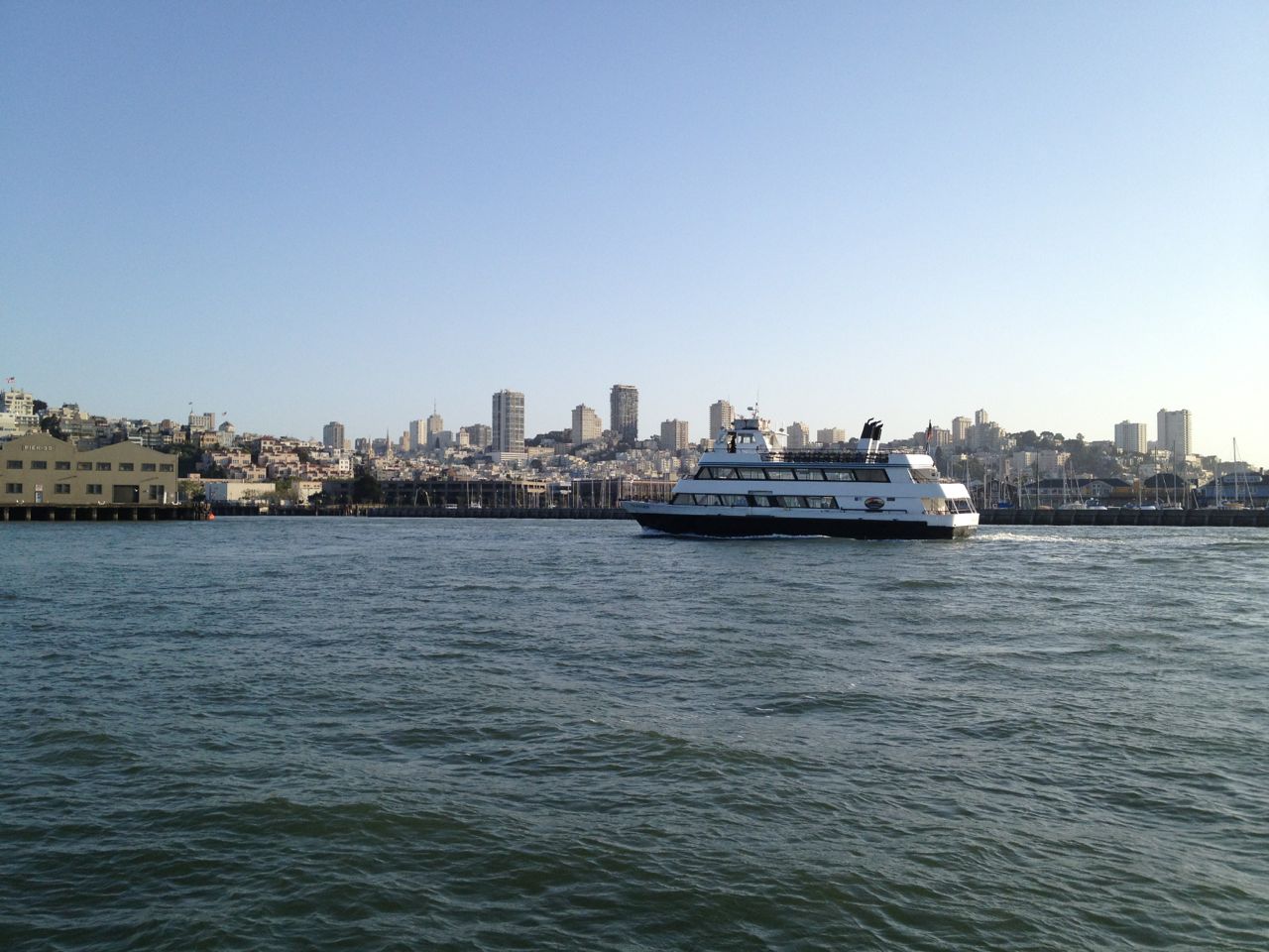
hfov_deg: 52.6
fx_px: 1283
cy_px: 476
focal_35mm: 35
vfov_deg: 40.7
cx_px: 634
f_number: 2.4
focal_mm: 4.28
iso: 64
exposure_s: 1/1416
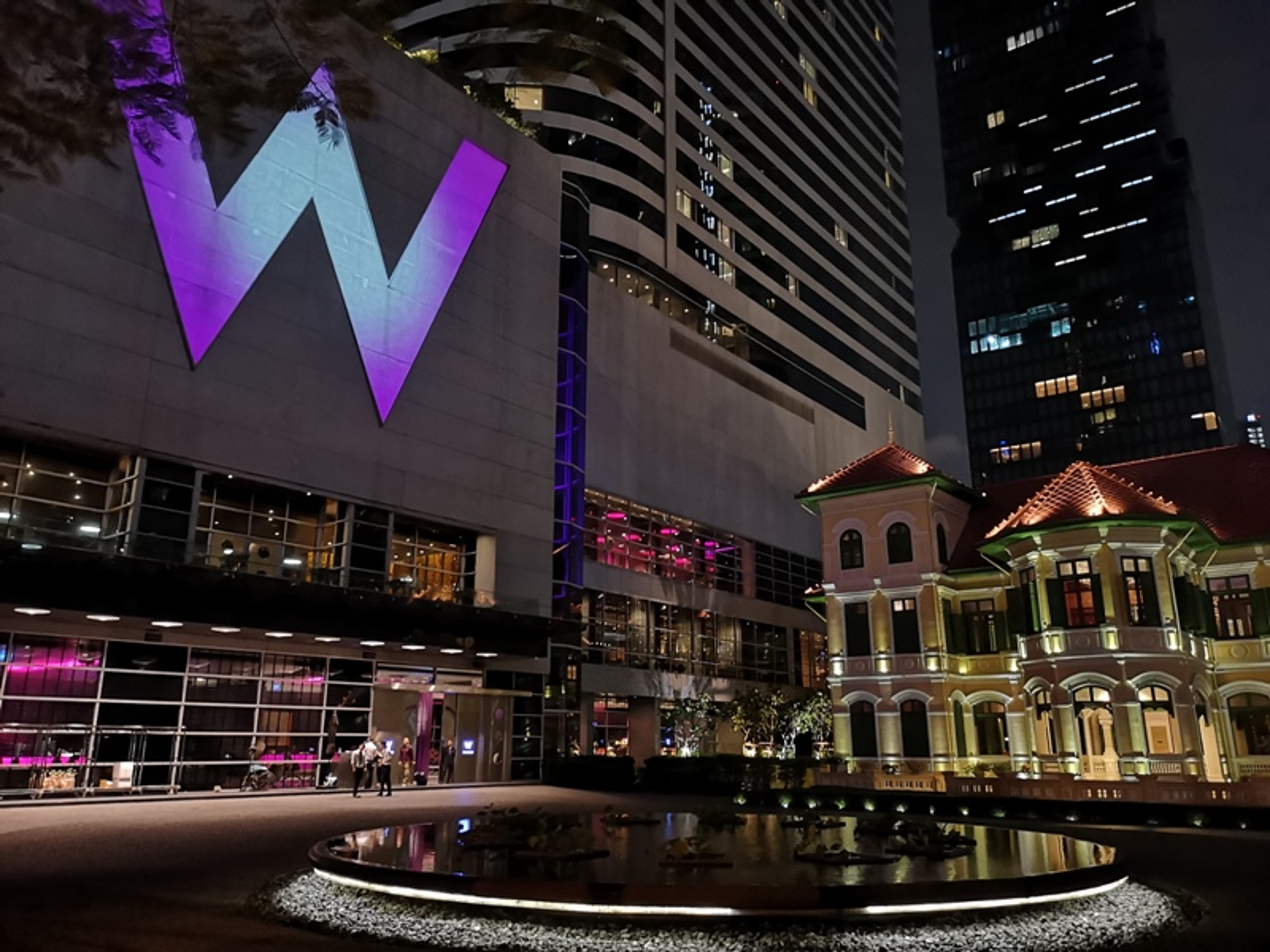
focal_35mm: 27
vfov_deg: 51.4
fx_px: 991
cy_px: 476
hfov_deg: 65.3
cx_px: 635
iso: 1600
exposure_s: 1/16.7
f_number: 1.8
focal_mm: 3.95
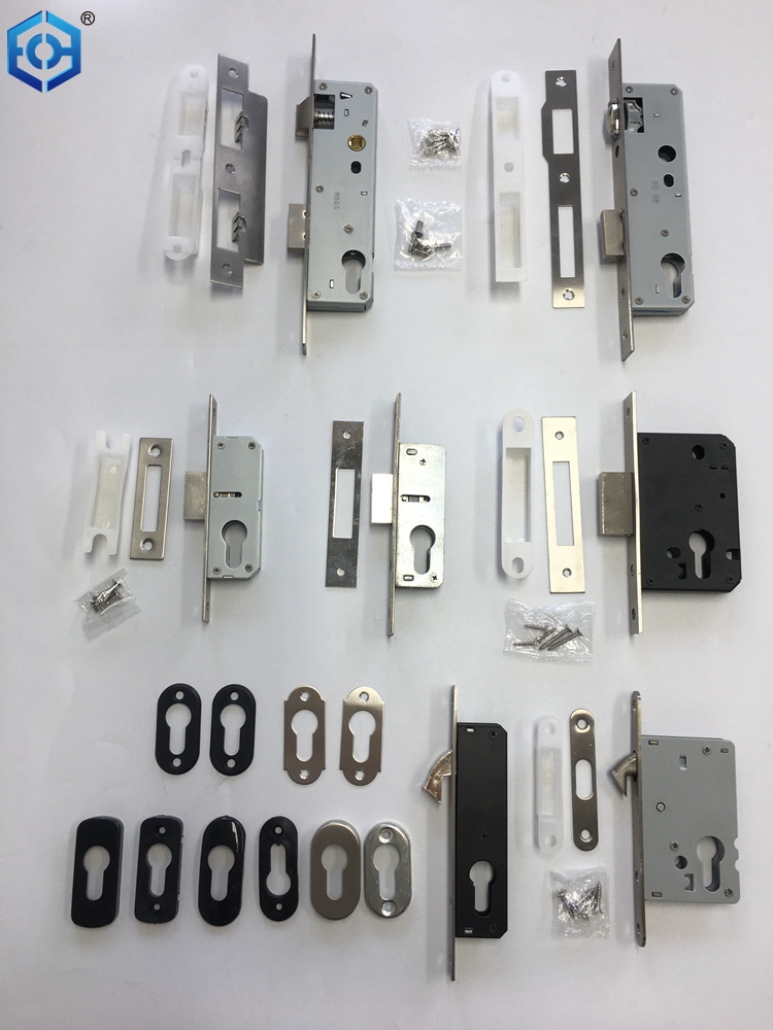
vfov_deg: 61.7
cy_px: 515
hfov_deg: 48.2
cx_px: 386
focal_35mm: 29
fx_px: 863
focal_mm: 4.15
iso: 25
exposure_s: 1/50
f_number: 2.2
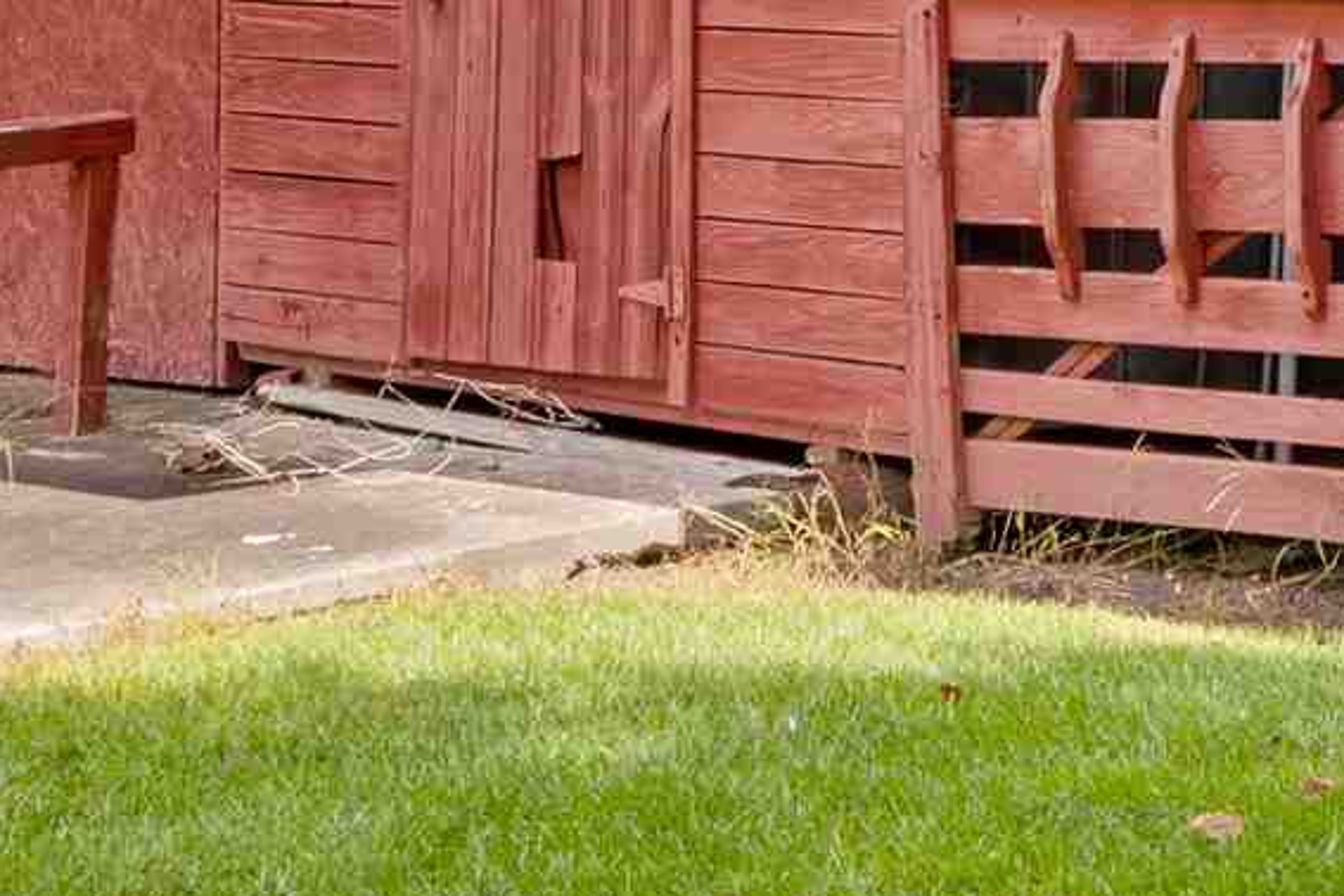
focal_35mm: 103
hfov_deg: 19.6
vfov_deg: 13.0
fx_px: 3845
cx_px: 1131
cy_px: -133
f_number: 5
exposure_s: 1/80
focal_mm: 13
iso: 100
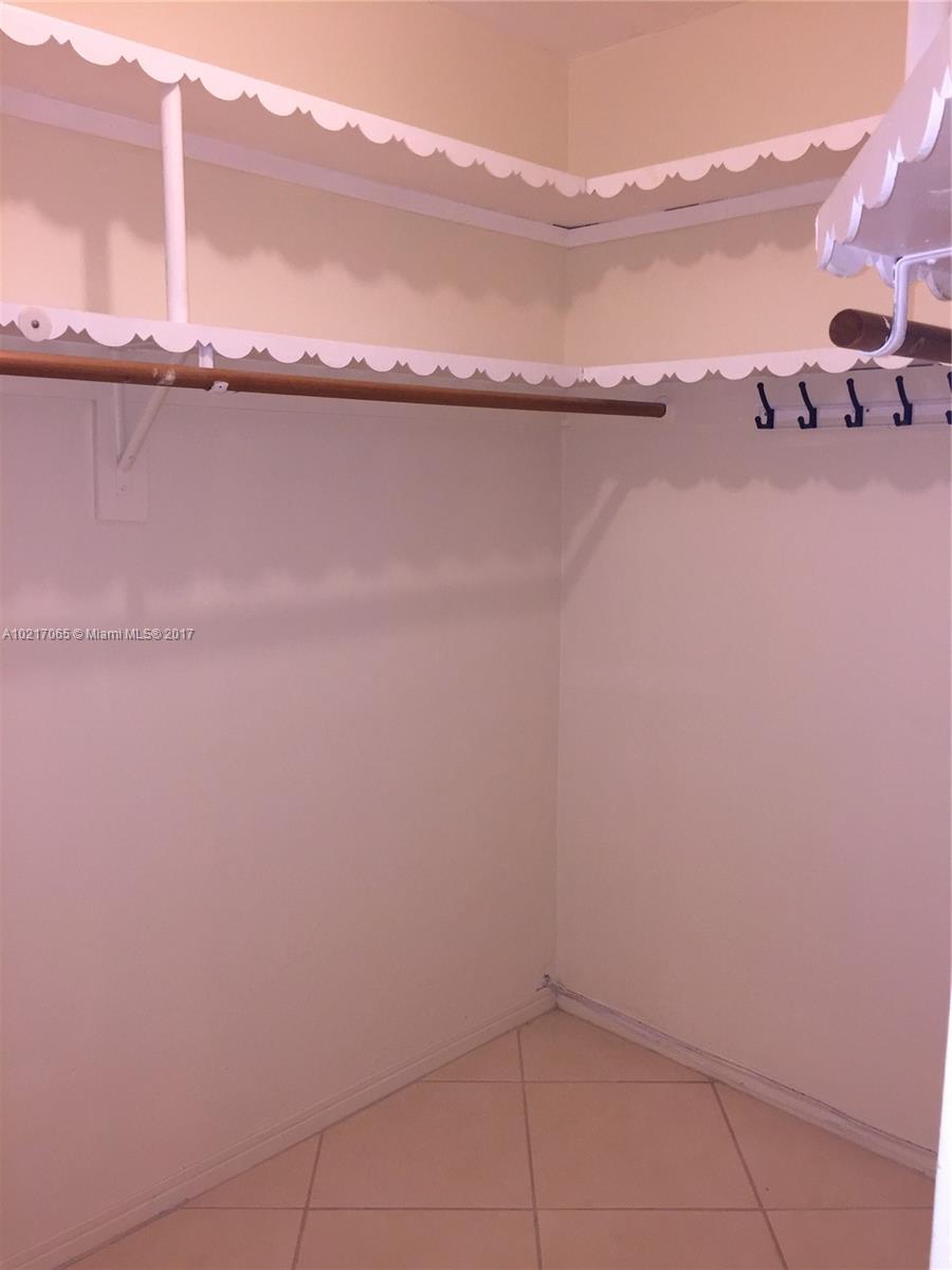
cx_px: 476
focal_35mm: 29
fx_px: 1063
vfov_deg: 61.7
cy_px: 635
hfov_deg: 48.2
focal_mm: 4.15
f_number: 2.2
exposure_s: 1/30
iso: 64
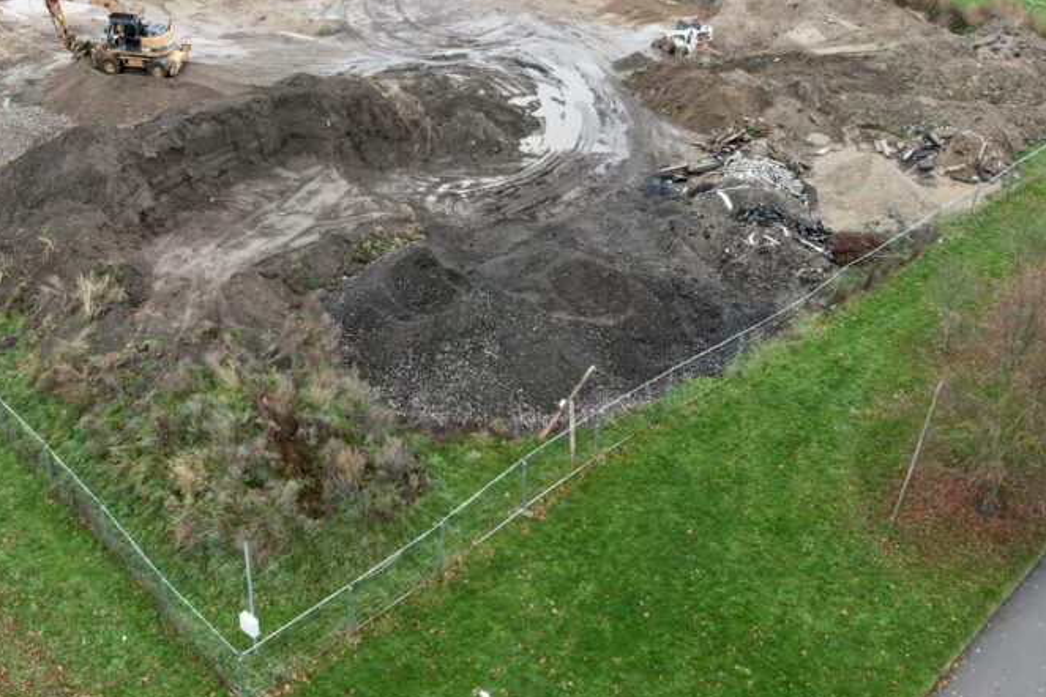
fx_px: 988
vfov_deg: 38.8
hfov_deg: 54.6
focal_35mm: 34
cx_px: 344
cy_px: 286
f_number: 2.8
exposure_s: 1/40
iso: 100
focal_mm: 8.38
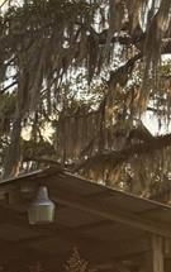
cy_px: 453
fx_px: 1405
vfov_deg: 10.5
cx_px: -407
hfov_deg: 6.2
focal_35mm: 189
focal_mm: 6.76
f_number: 1.78
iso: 100
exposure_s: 1/765
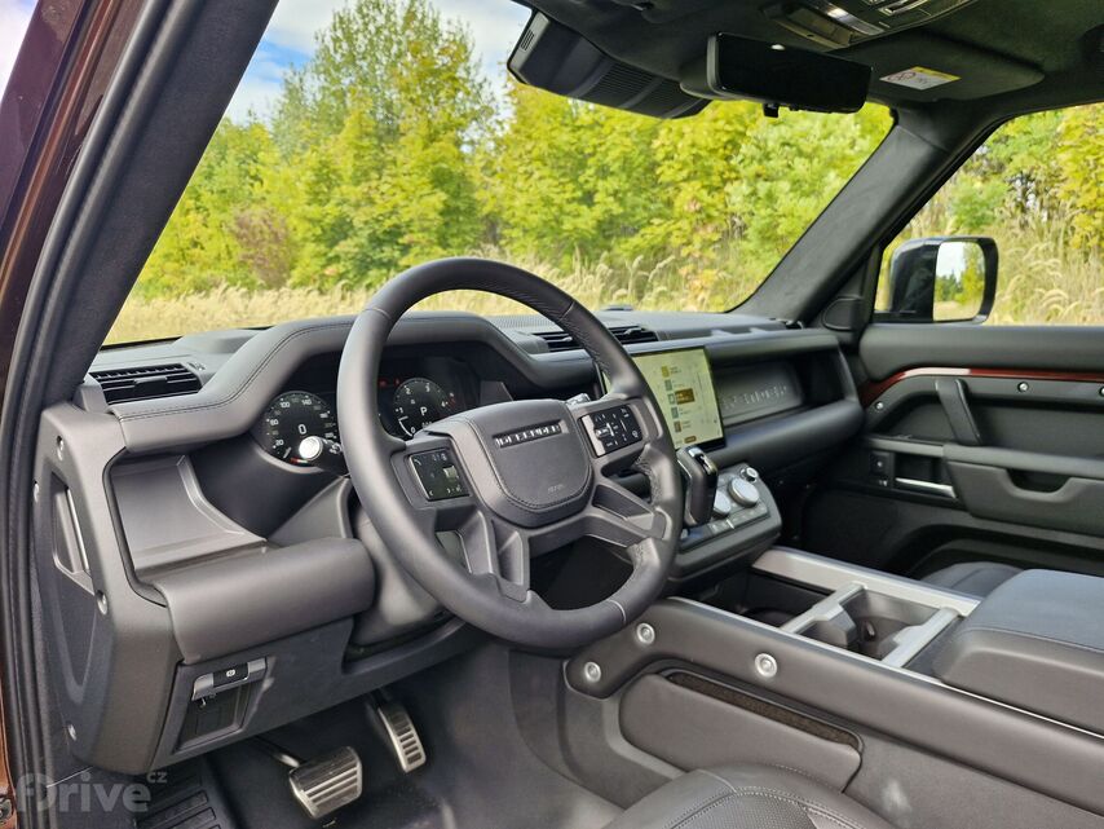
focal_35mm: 23
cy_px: 414
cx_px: 552
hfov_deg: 73.9
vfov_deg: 58.9
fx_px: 734
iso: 50
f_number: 1.8
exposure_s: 1/180
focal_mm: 5.54
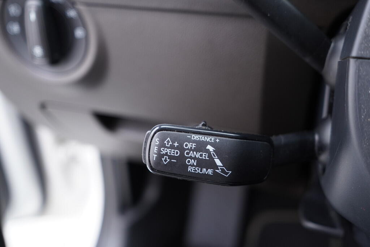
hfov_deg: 53.1
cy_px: 124
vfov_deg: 36.9
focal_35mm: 36
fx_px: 370
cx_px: 185
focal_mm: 24
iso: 400
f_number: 2.8
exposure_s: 1/40
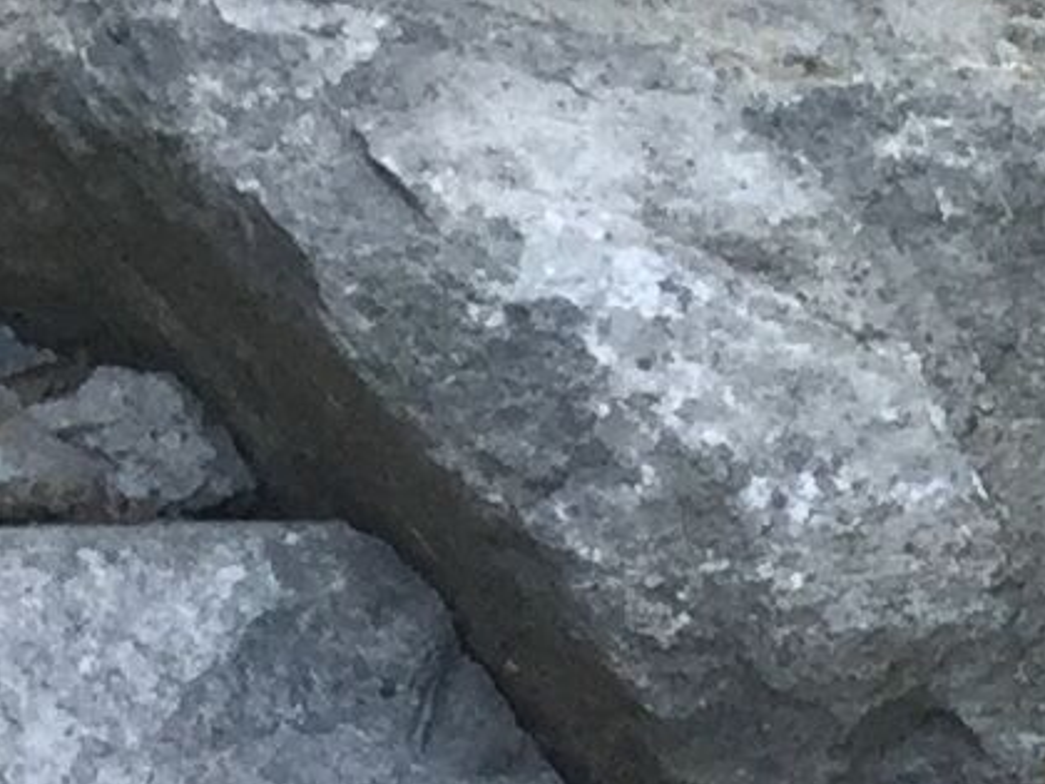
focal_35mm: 241
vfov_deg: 5.9
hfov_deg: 7.4
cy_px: 2038
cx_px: 2943
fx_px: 7275
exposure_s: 1/100
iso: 25
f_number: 2.4
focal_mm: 3.3
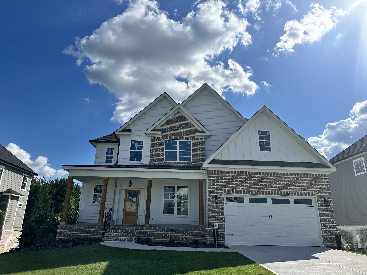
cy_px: 138
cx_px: 184
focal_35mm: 24
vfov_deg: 56.8
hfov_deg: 71.6
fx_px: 254
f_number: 1.78
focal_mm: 6.86
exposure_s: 1/9709
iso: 80
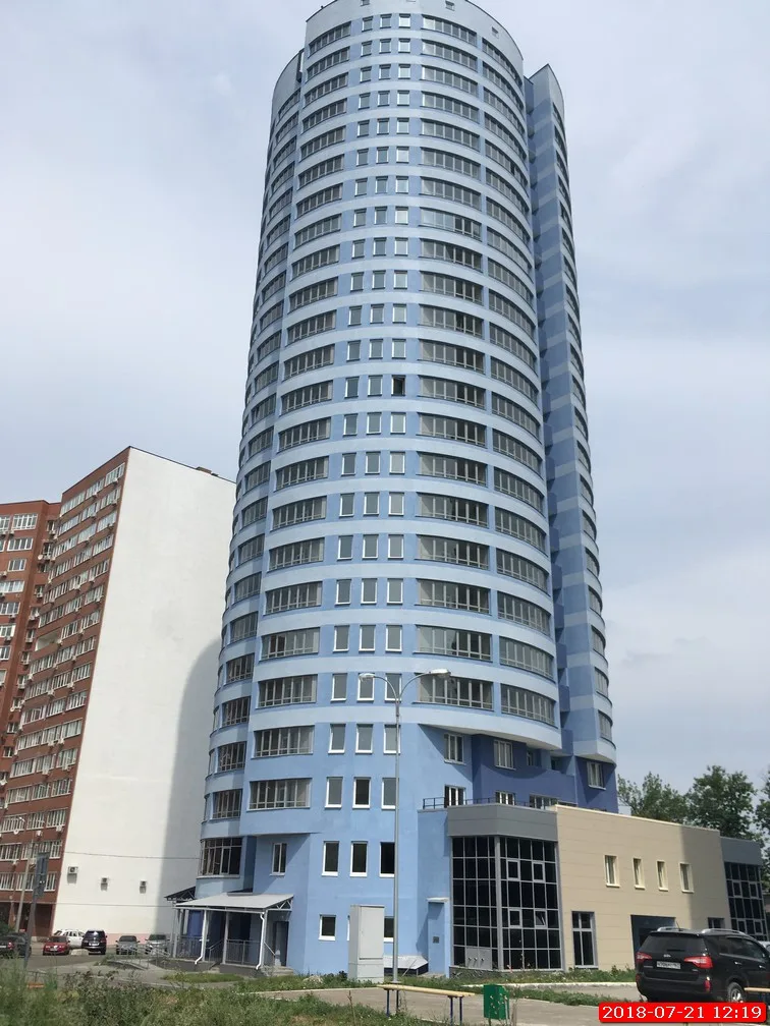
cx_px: 385
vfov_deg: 61.7
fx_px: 860
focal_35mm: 29
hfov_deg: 48.2
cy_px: 513
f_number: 2.2
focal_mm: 4.15
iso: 25
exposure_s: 1/3077
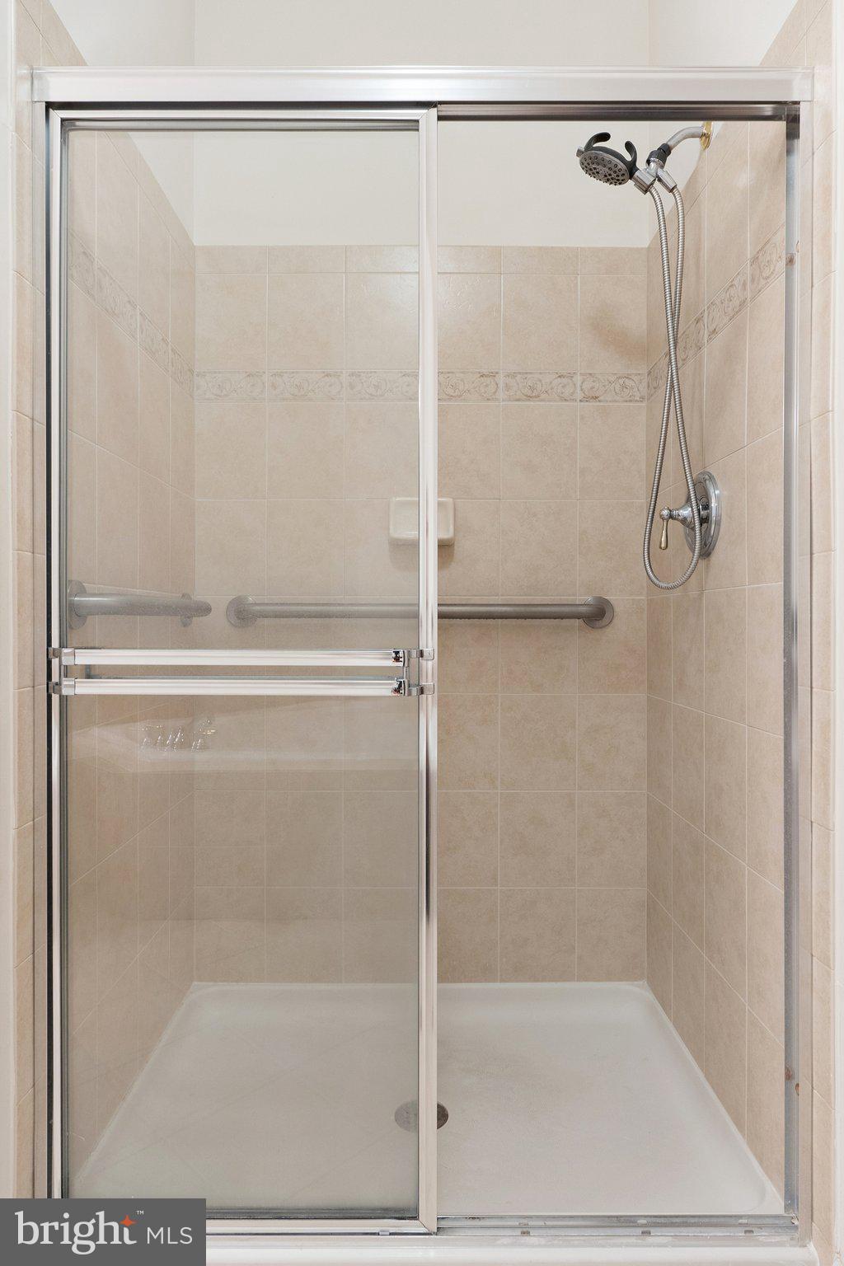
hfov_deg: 57.2
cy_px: 633
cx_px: 422
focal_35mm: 22
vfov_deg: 78.6
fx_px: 774
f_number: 8
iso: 800
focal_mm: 15
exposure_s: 1.6
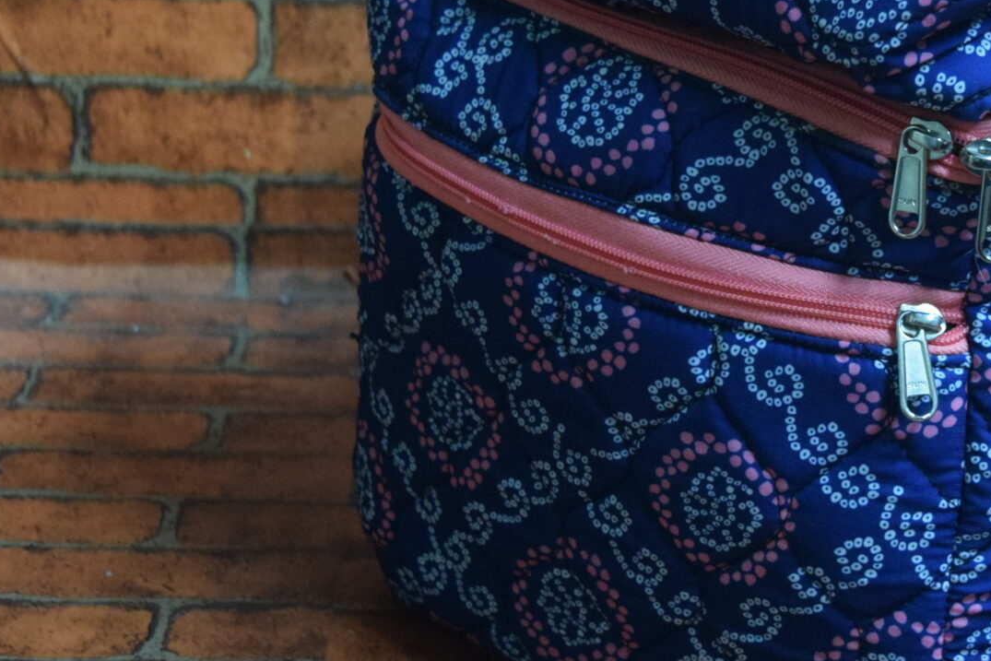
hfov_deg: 19.8
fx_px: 2753
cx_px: 996
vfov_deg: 13.7
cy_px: 209
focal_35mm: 100
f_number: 4.2
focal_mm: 28
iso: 2800
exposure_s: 1/60
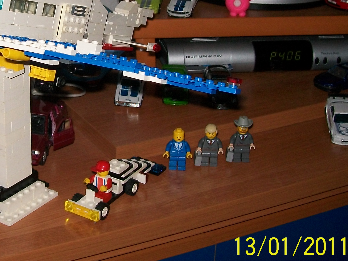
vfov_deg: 20.5
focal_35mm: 71
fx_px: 714
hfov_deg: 26.6
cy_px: 47
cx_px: 42
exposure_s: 1/60
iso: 80
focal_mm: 6
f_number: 2.7
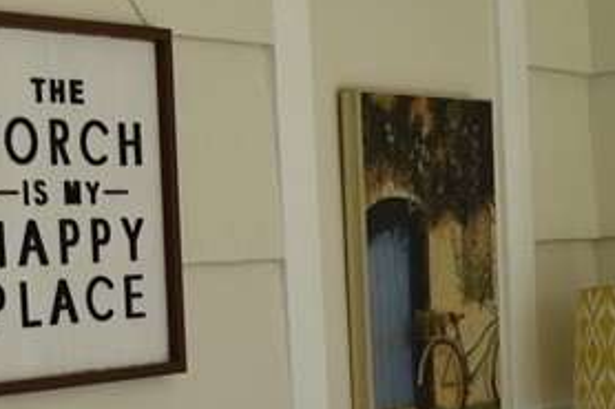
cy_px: 579
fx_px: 2304
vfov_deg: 9.9
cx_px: 622
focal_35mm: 135
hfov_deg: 14.9
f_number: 6.3
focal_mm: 23
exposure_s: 1/160
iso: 400
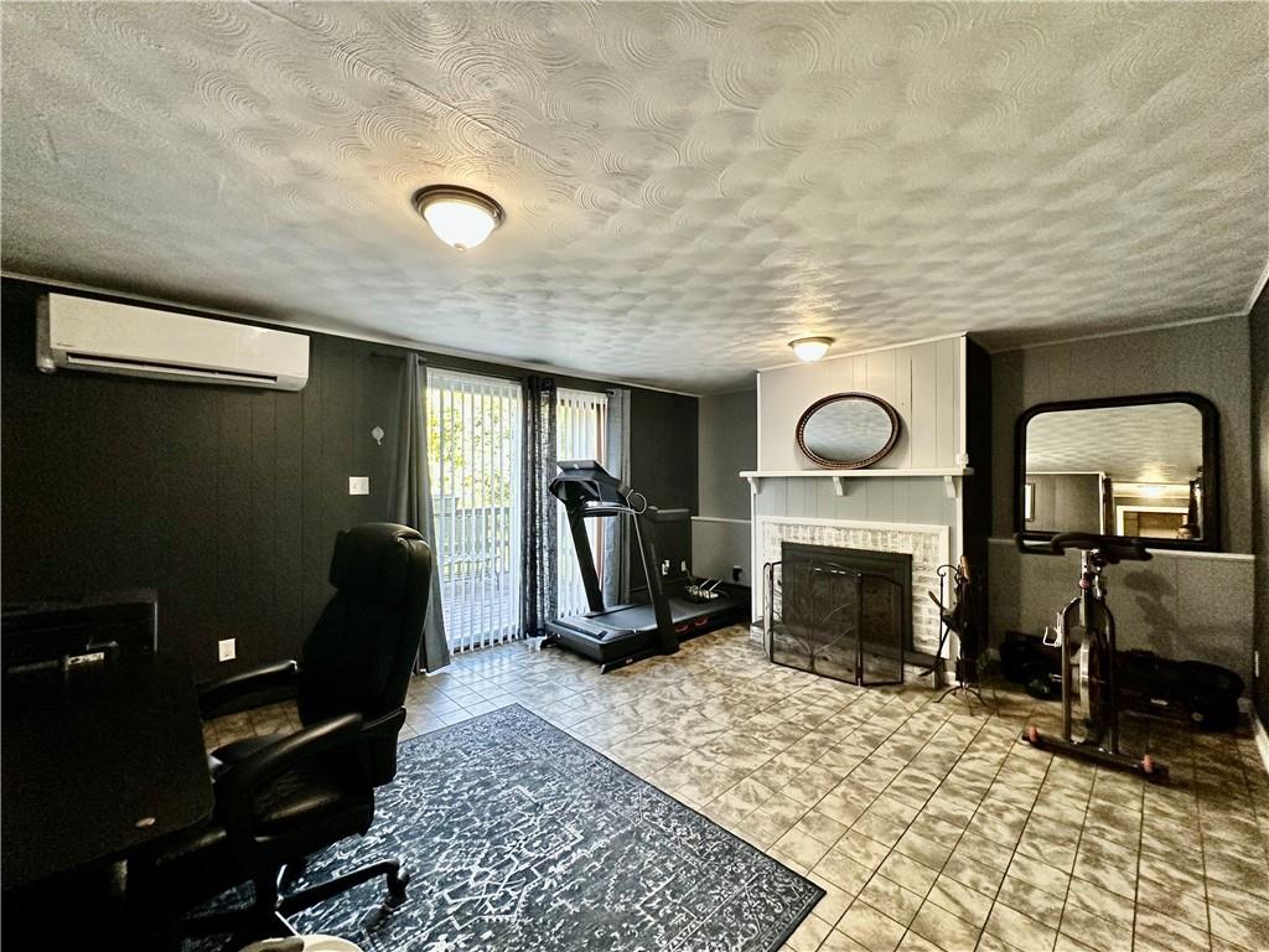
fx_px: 513
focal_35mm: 14
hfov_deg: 102.1
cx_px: 634
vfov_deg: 85.7
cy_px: 476
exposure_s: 1/60
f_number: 2.2
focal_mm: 2.22
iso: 400
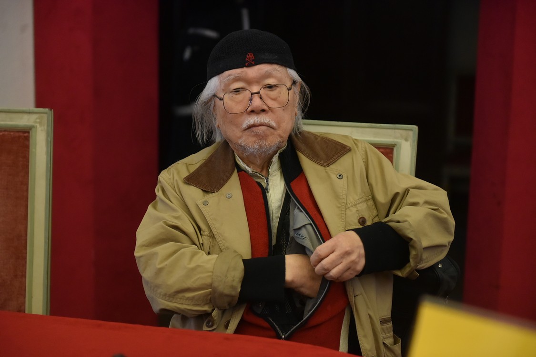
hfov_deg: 28.8
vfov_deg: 19.5
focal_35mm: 70
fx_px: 1042
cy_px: 178
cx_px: 268
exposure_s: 1/250
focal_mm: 70
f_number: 2.8
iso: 3200
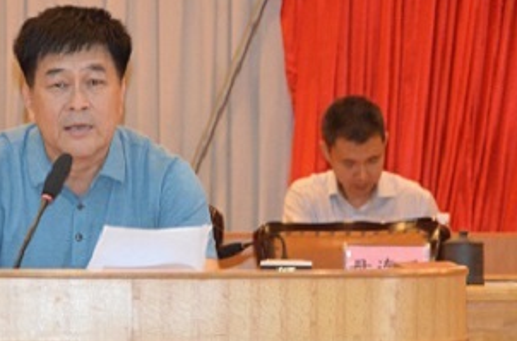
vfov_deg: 4.2
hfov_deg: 6.4
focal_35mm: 323
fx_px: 4622
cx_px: 110
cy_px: 185
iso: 6400
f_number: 8
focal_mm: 130
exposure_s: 1/60
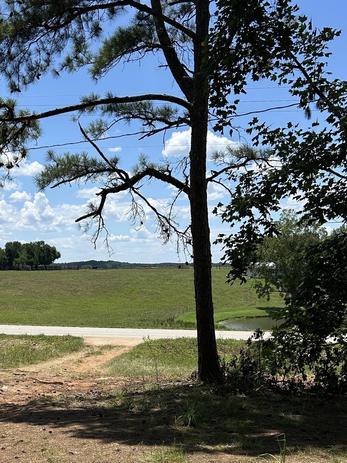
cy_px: 348
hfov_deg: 29.3
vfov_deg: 37.9
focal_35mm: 49
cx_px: 93
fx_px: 655
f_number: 1.5
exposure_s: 1/3968
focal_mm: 5.7
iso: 50
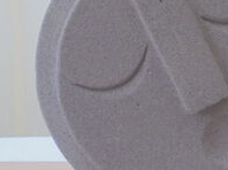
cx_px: 195
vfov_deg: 12.4
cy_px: 119
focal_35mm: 119
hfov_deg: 16.4
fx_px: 783
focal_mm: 8.9
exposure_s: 1/60
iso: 100
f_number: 4.8
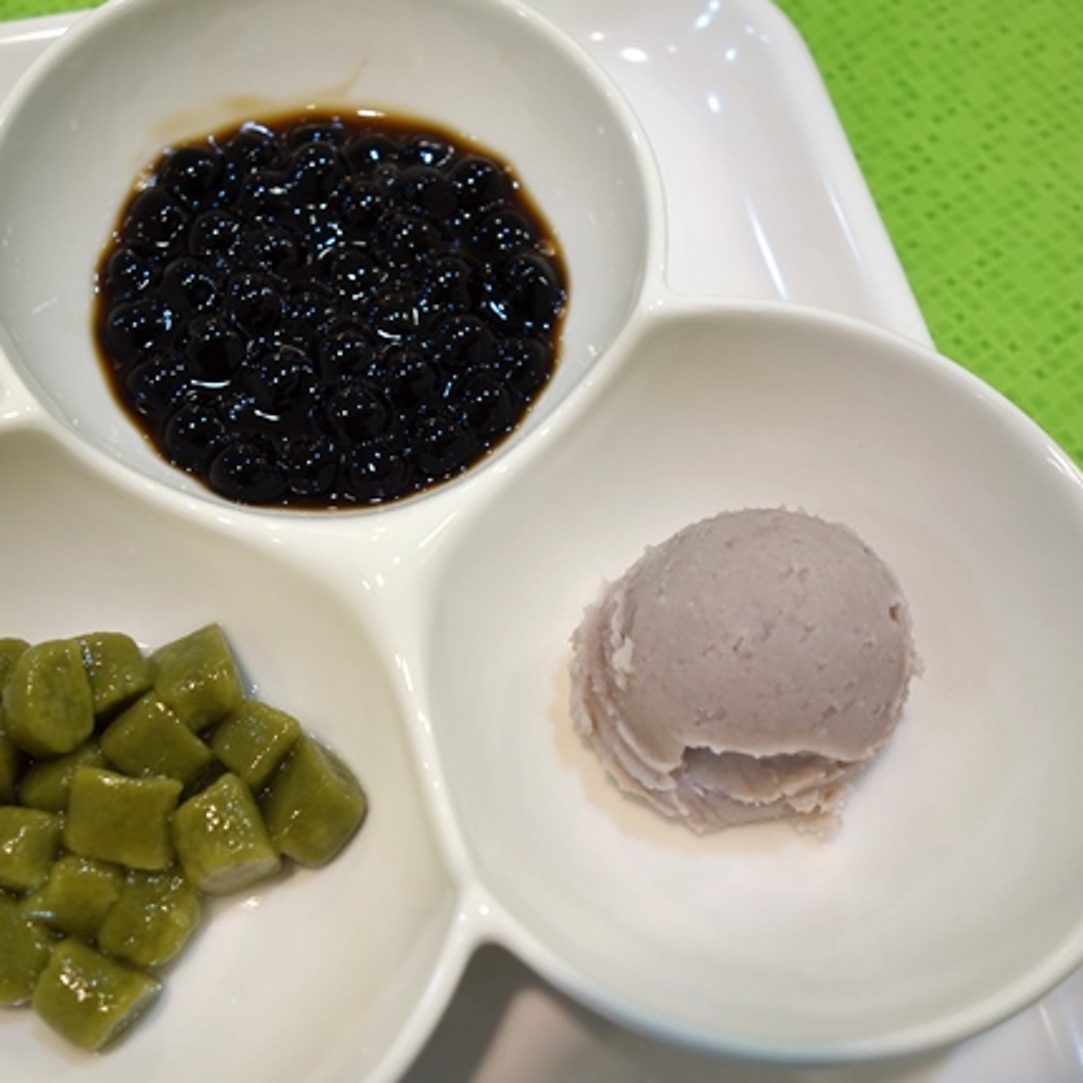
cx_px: 428
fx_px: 1274
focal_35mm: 36
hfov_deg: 45.8
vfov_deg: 46.0
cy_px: 540
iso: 125
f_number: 2.5
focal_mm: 10.4
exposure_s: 1/40
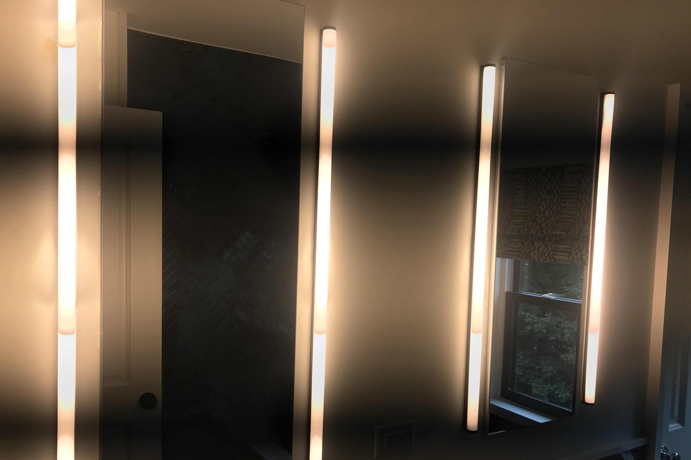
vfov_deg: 43.5
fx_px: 576
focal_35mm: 30
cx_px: 341
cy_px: 260
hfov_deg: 61.9
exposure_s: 1/265
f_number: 1.8
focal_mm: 3.99
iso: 20
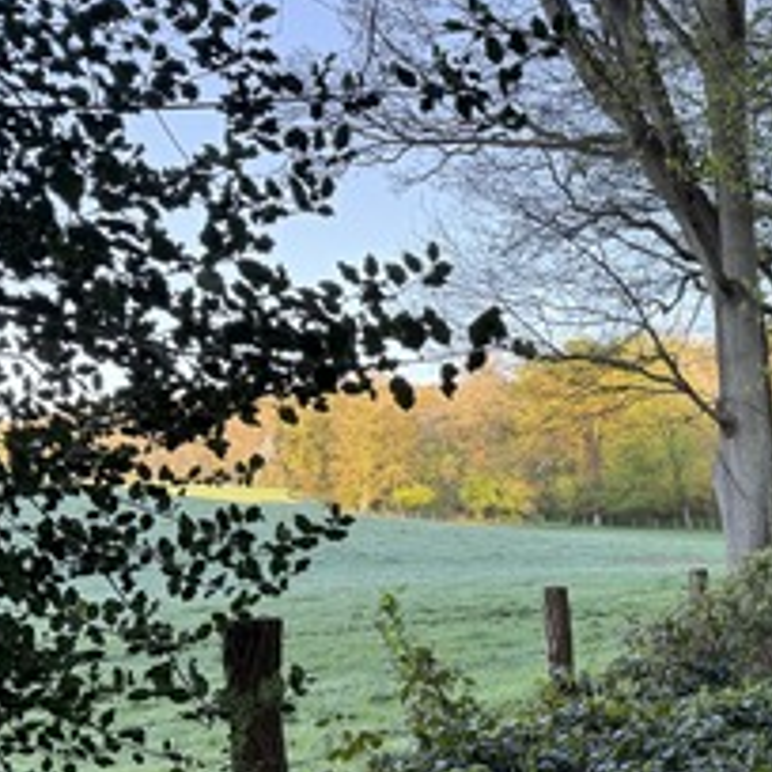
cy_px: 638
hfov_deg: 29.8
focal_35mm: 52
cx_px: 825
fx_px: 1312
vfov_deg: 31.8
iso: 125
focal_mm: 6.76
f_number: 1.78
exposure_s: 1/243
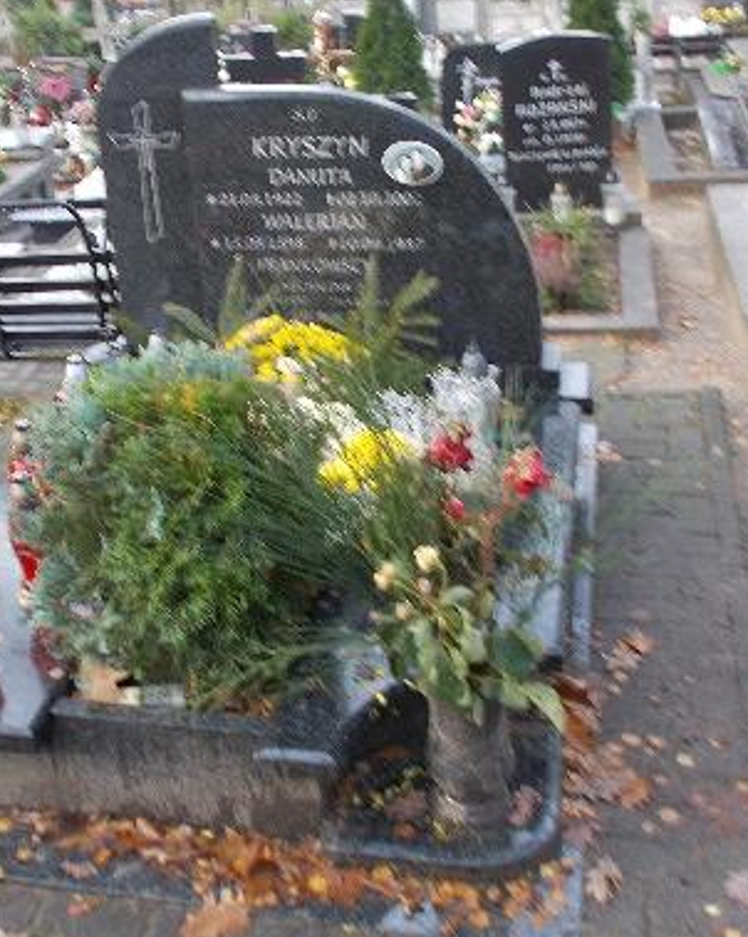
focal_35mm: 43
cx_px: 265
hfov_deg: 34.6
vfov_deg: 42.7
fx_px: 1191
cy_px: 382
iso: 80
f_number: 3.2
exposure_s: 1/40
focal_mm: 4.6
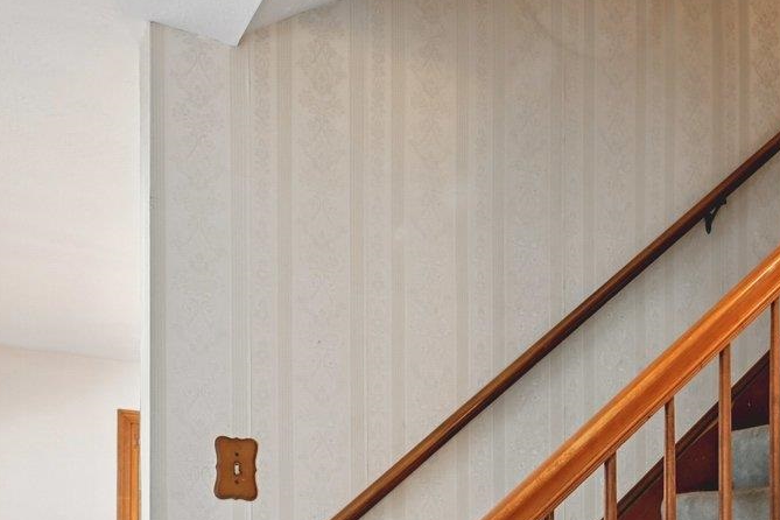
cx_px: 645
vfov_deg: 25.0
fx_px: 1062
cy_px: 613
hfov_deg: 38.5
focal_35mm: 49
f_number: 8
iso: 400
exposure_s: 1/6
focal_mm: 16
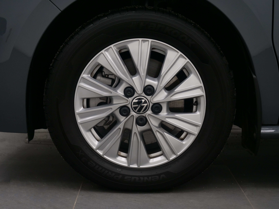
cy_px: 104
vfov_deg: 23.7
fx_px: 500
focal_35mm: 62
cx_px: 140
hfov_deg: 31.2
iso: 800
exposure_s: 1/320
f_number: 4
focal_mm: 31
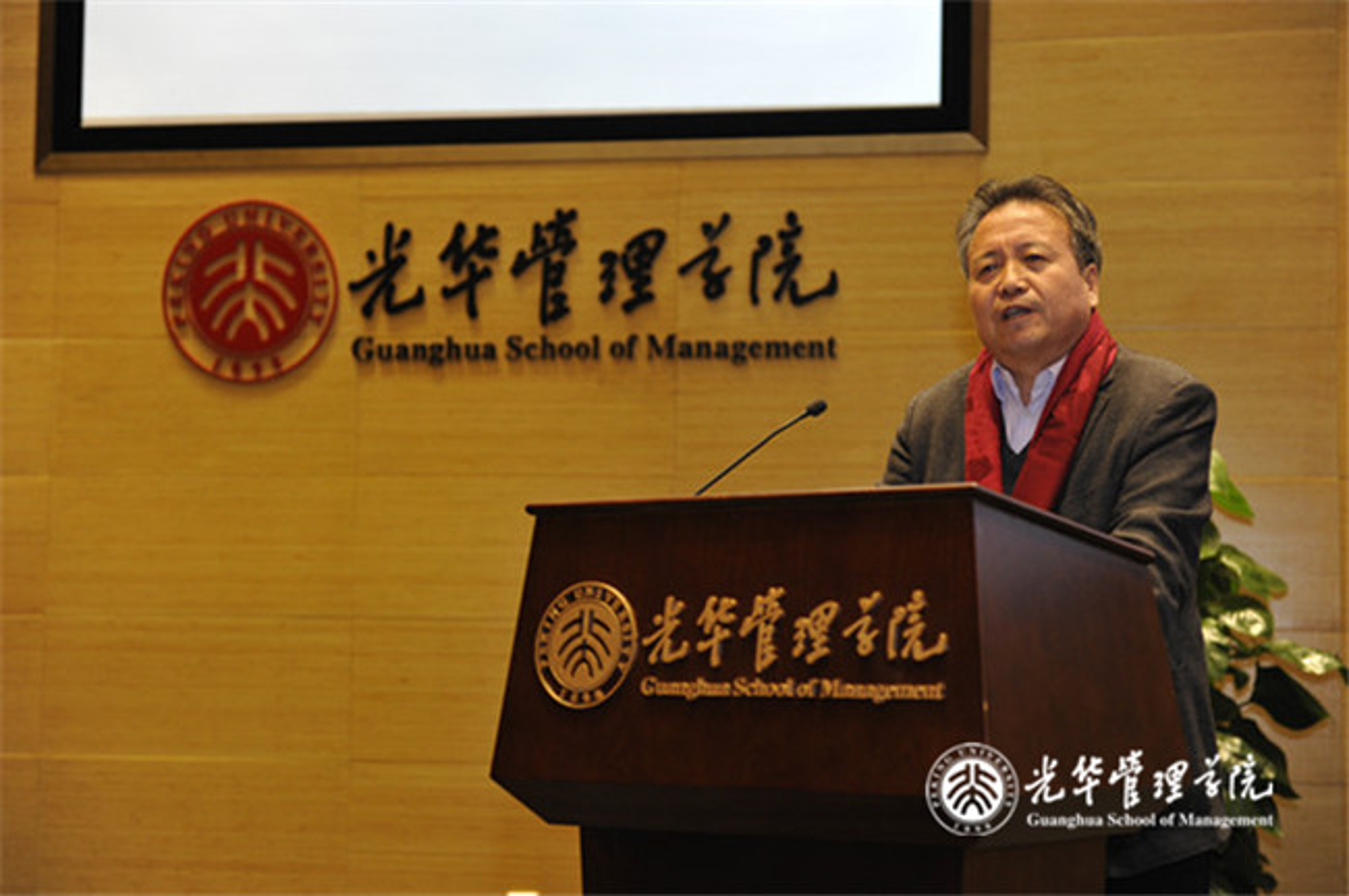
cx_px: 674
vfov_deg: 19.4
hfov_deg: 28.9
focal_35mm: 70
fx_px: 2620
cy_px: 448
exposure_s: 1/125
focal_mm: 70
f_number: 3.3
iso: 1600
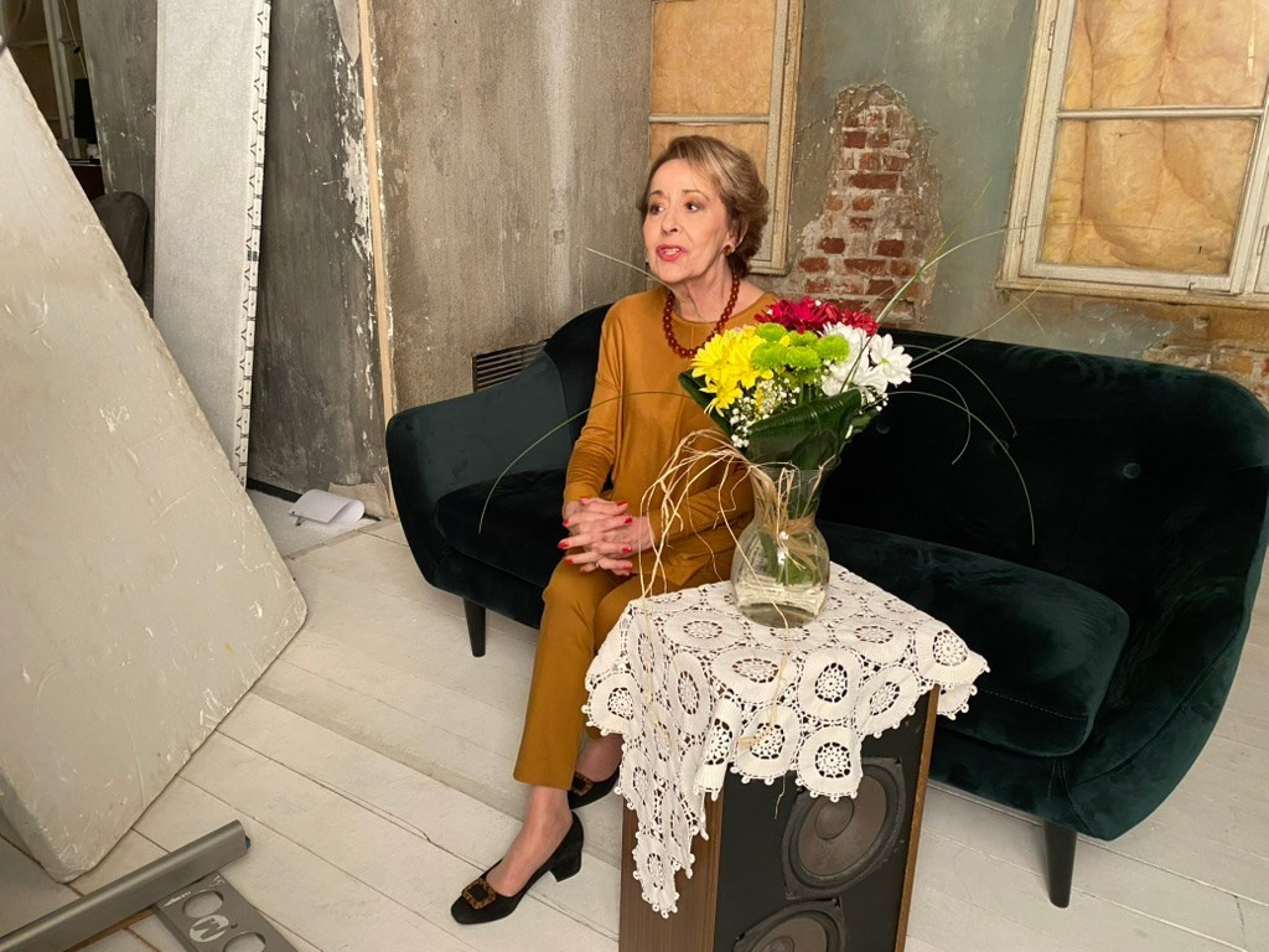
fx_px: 953
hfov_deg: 67.3
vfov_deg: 53.1
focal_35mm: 26
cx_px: 634
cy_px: 476
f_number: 1.8
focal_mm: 4.25
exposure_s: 1/50
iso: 250
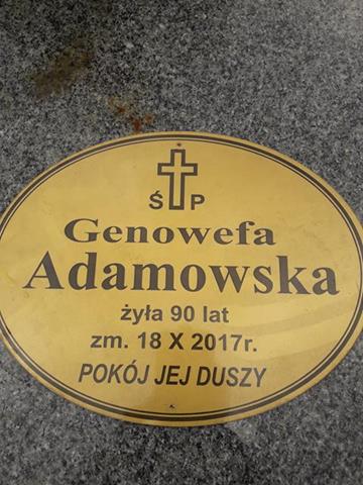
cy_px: 242
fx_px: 391
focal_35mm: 28
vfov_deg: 63.4
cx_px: 182
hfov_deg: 49.7
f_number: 1.9
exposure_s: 1/868
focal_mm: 3.7
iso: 40
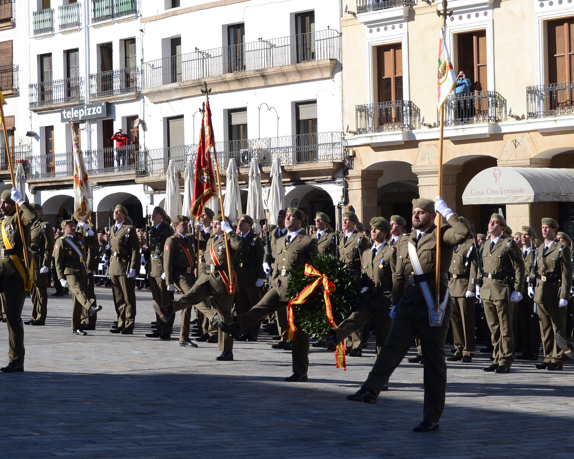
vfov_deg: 18.7
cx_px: 247
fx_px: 1393
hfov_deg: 23.3
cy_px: 230
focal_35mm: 82
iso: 200
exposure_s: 1/400
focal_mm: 48
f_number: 10
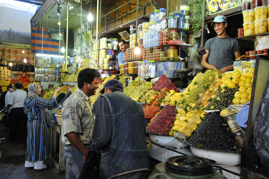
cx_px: 134
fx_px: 232
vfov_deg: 42.3
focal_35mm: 31
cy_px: 90
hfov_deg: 60.3
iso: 800
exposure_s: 1/60
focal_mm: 31
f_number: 4
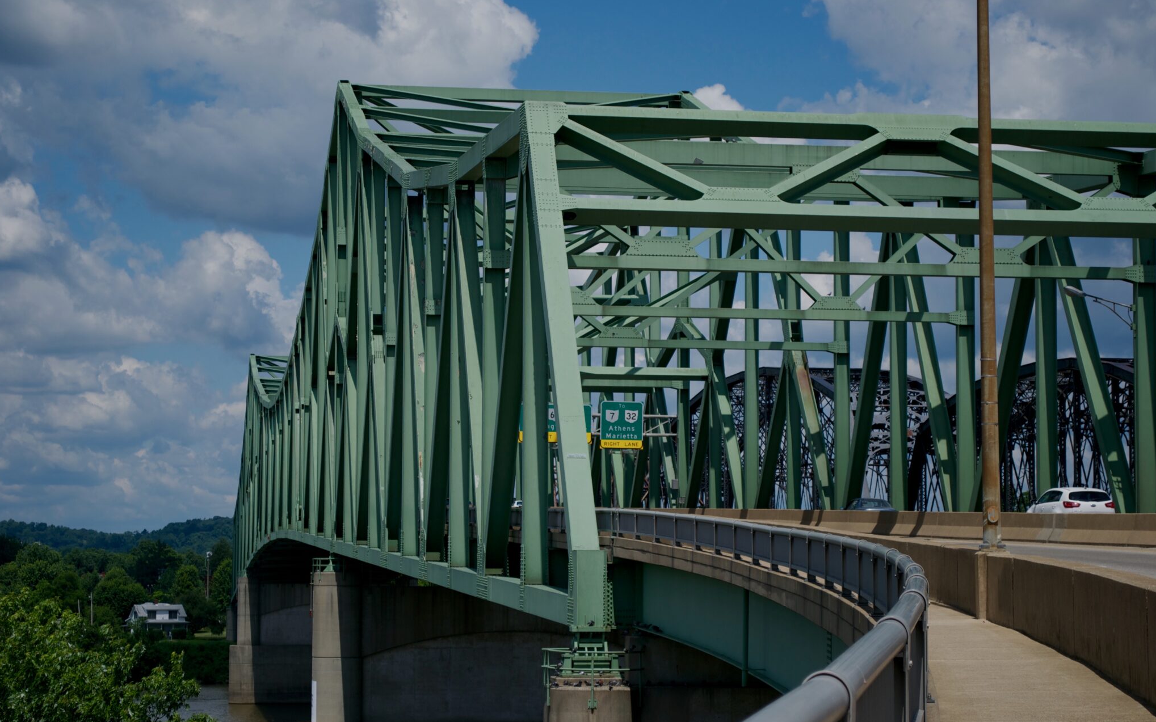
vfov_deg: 15.5
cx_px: 577
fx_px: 2662
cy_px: 367
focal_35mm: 85
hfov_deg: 24.5
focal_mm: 55
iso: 100
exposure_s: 1/640
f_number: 5.6
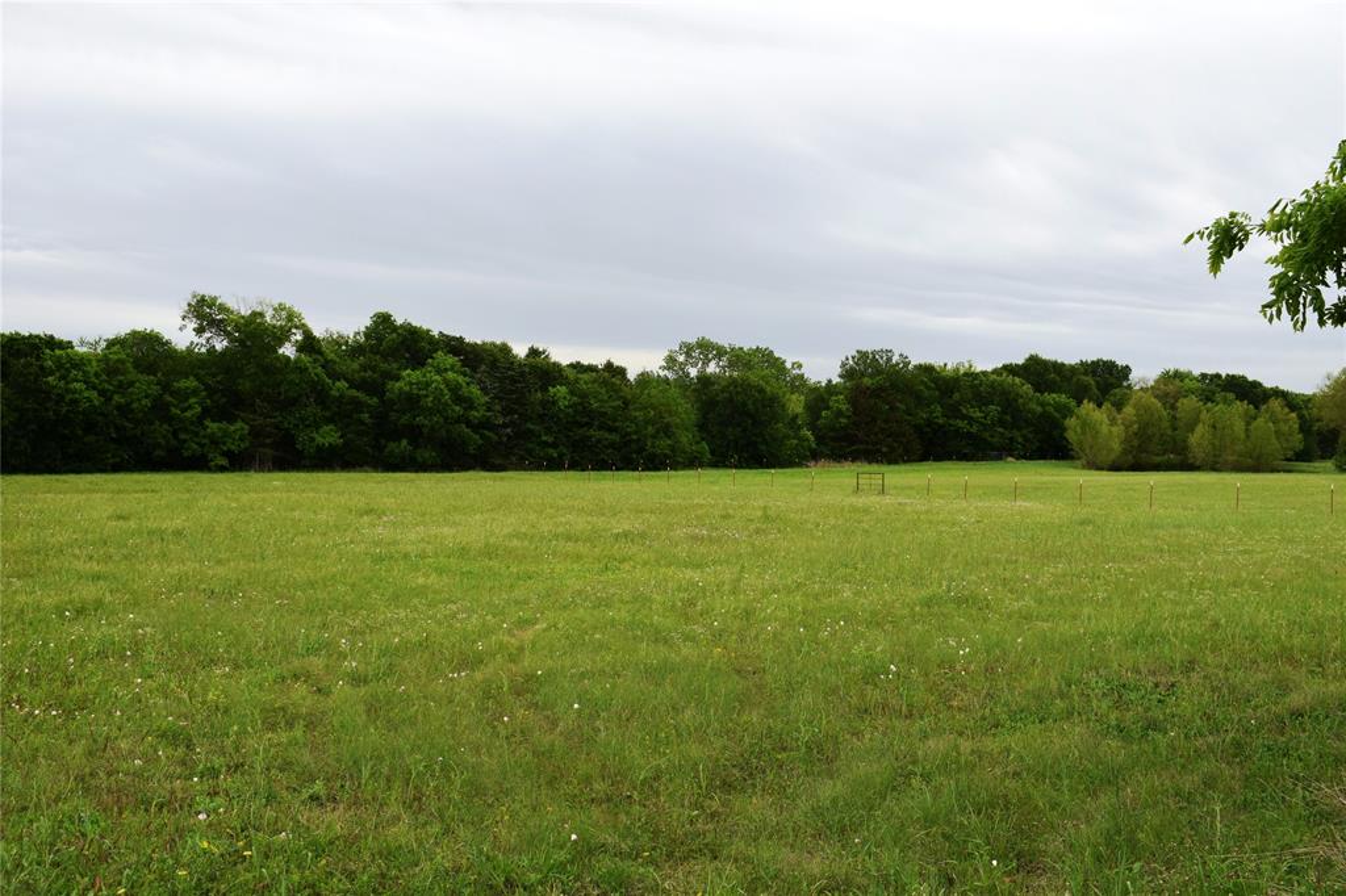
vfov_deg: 34.2
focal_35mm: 39
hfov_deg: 49.6
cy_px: 448
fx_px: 1458
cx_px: 673
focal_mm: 26
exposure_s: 1/250
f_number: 8
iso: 320
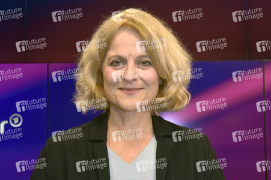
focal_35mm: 45
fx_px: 338
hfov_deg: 43.6
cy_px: 90
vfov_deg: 29.8
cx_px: 136
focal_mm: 45
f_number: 5.6
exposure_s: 1/160
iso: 1250
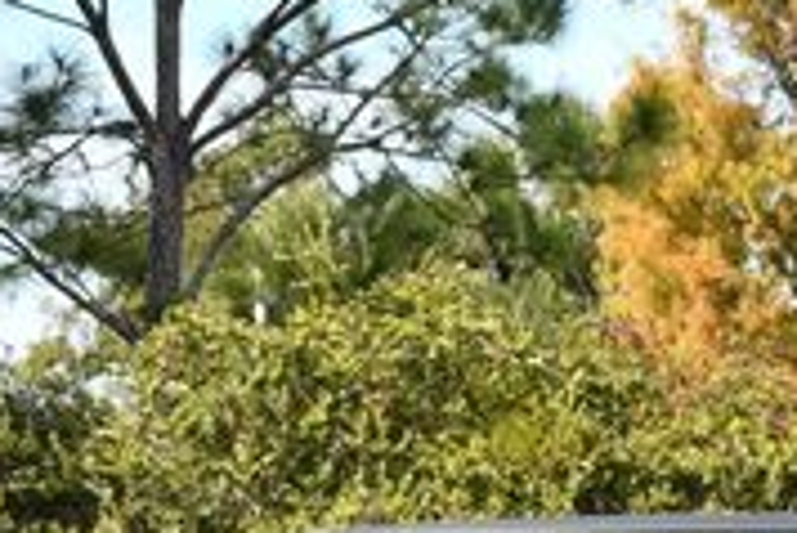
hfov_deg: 9.8
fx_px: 4631
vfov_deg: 6.5
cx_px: 345
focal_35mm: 209
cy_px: 802
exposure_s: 1/250
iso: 180
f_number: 8
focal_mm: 29
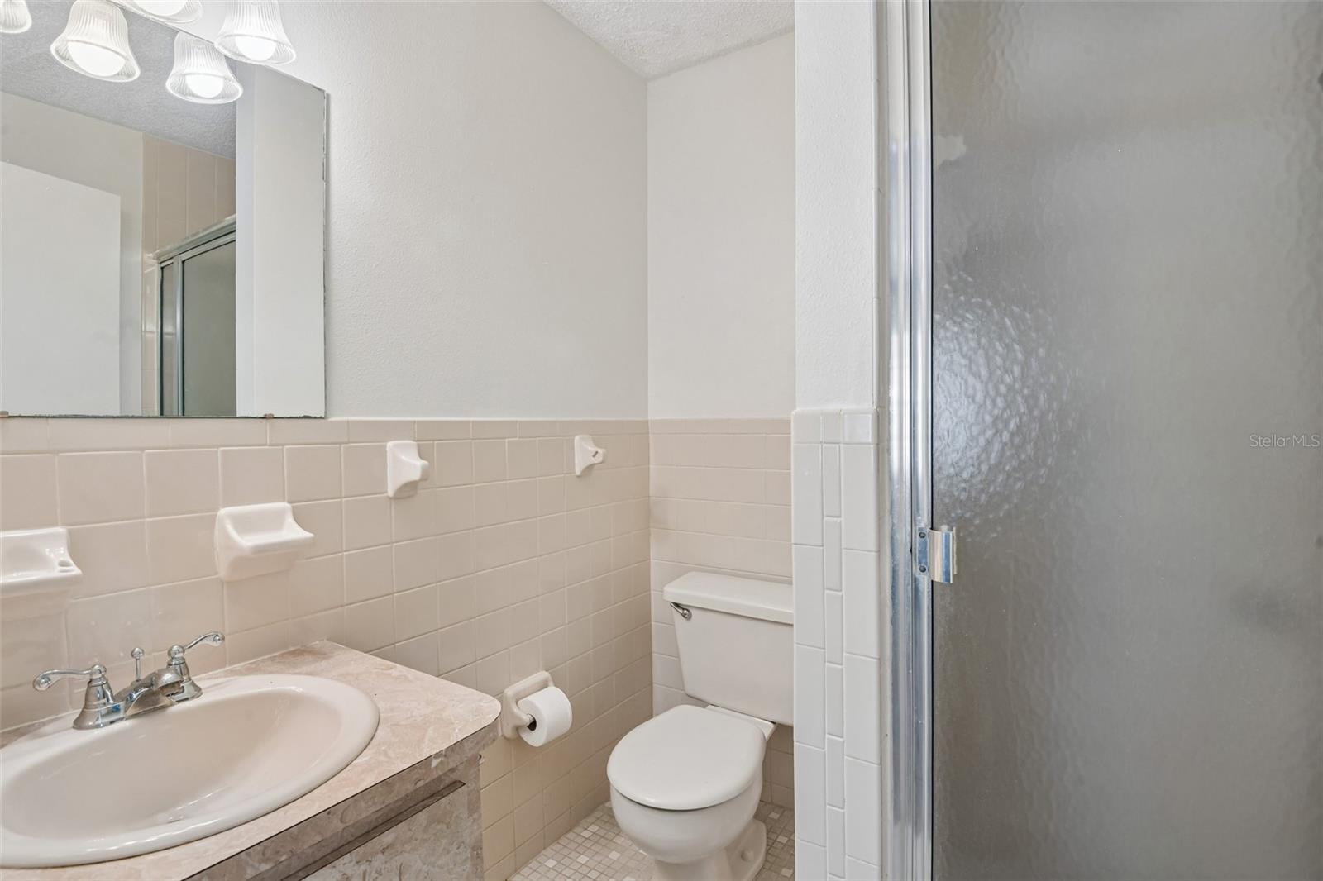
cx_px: 662
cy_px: 440
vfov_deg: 73.7
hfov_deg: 96.7
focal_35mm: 16
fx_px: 588
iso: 400
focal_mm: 16
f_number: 8
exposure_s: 1/10
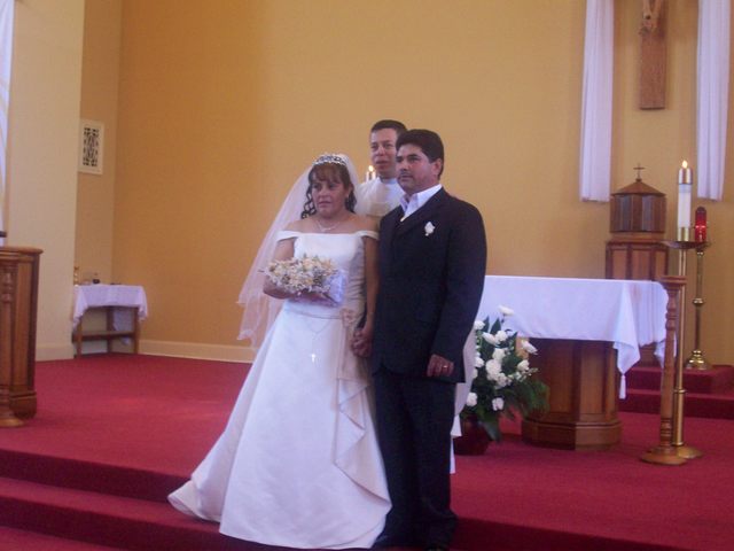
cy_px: 276
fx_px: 1145
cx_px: 367
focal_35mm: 54
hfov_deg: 35.5
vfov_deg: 27.0
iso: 160
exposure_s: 1/26.8
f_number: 3.4
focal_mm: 9
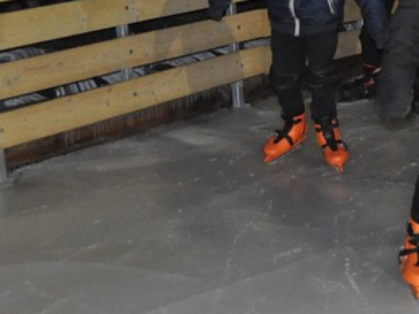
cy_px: 36
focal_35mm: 106
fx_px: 1283
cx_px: 479
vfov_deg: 13.8
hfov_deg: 17.8
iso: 3200
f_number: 5
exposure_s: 1/80
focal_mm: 28
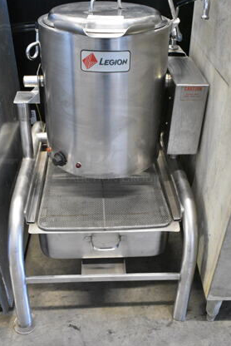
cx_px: 115
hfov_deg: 35.1
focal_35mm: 38
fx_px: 365
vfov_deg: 50.6
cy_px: 161
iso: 6400
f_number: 5
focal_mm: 22
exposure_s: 1/100
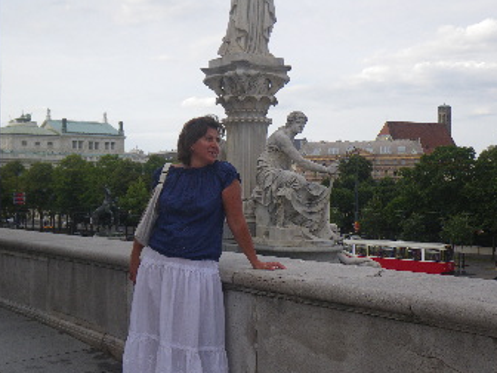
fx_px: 689
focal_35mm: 48
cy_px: 212
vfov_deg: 30.2
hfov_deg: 39.7
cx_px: 254
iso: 50
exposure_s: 1/160
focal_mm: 7.5
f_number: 4.2
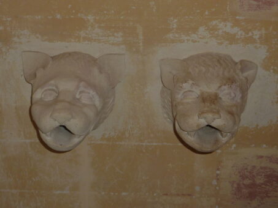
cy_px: 104
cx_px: 139
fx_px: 643
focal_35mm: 80
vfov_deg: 18.4
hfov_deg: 24.4
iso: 100
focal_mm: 9.1
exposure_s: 1/8
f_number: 3.9
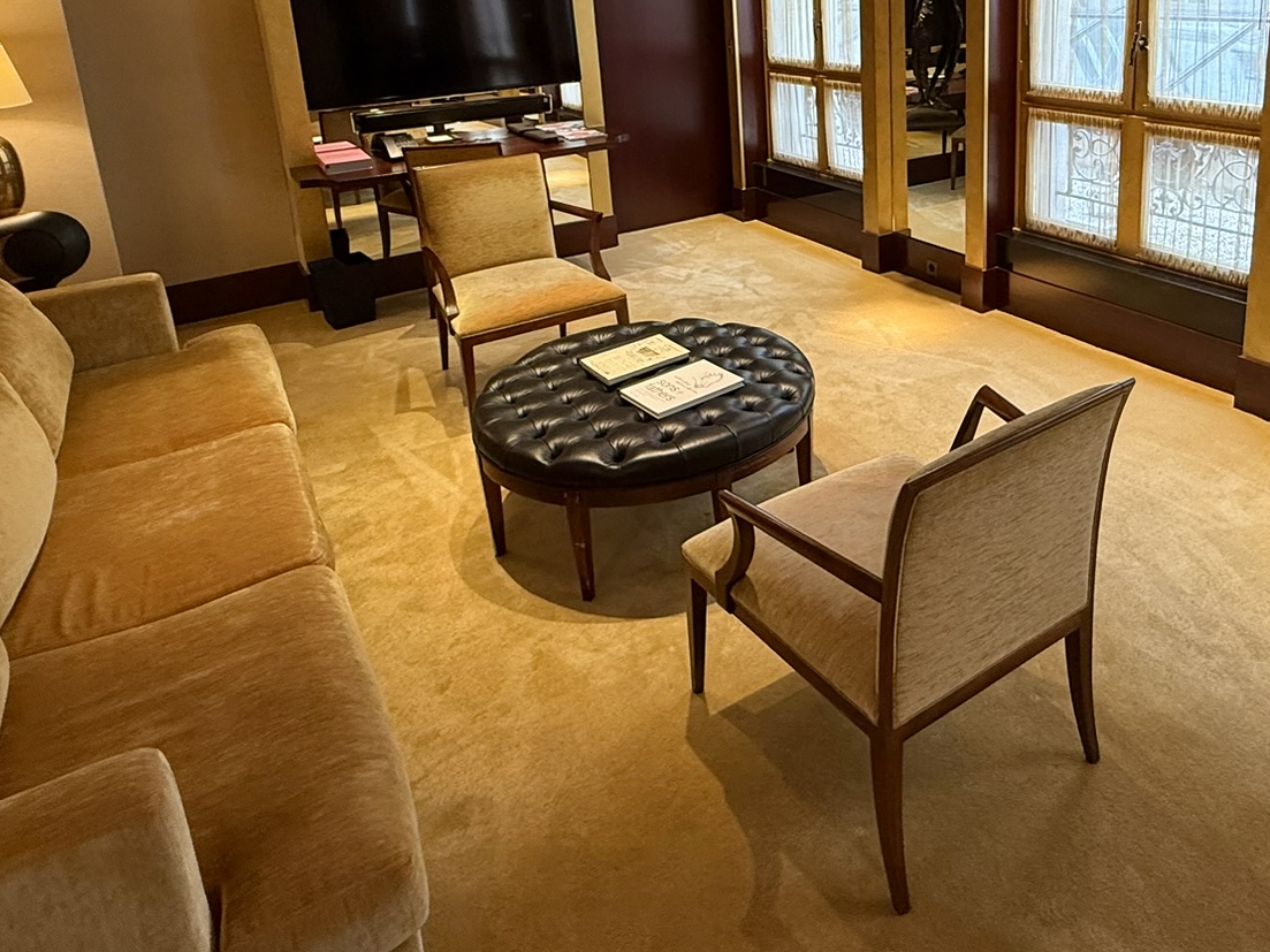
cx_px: 822
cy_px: 198
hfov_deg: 65.9
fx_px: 954
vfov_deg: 50.1
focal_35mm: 26
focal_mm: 2.22
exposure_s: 1/50
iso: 200
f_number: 2.2
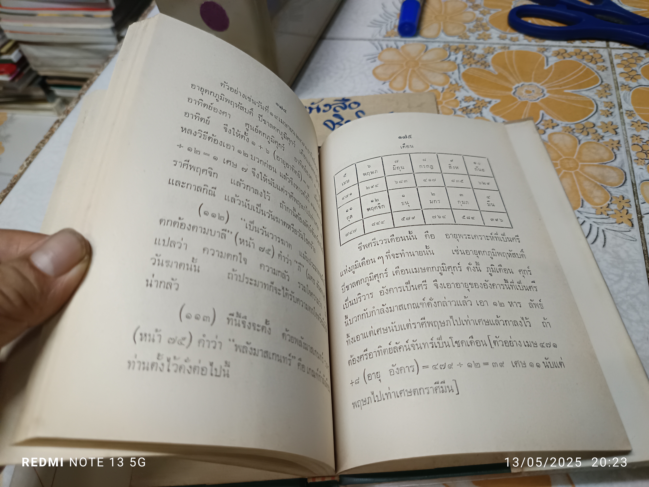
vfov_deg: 56.8
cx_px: 324
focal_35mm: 24
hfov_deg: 71.6
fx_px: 450
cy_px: 244
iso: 853
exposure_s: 1/33.3
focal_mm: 5.31
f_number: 1.7
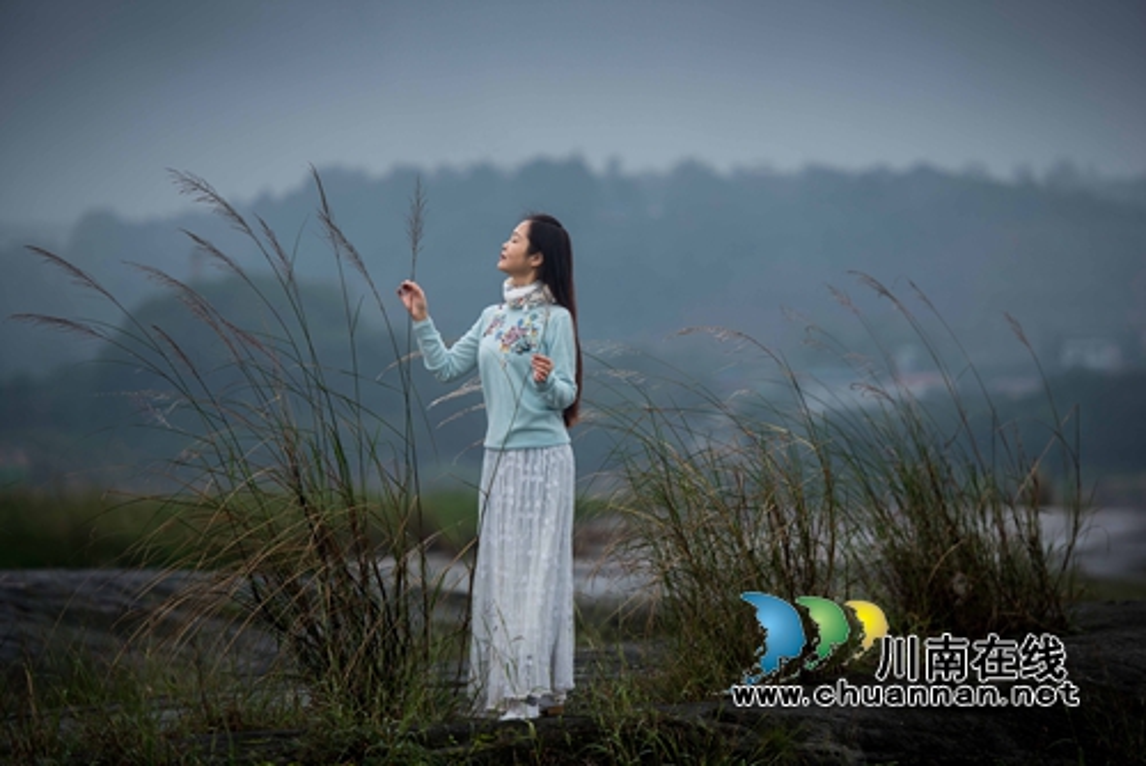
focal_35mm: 165
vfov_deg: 8.3
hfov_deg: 12.4
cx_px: 573
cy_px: 383
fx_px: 5255
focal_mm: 165
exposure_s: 1/250
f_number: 2.8
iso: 64
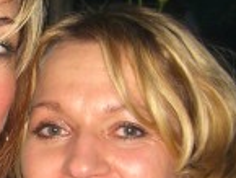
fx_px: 1071
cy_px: 170
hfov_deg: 12.3
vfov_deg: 9.4
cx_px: -52
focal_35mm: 157
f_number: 2.8
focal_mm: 7.9
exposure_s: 1/60
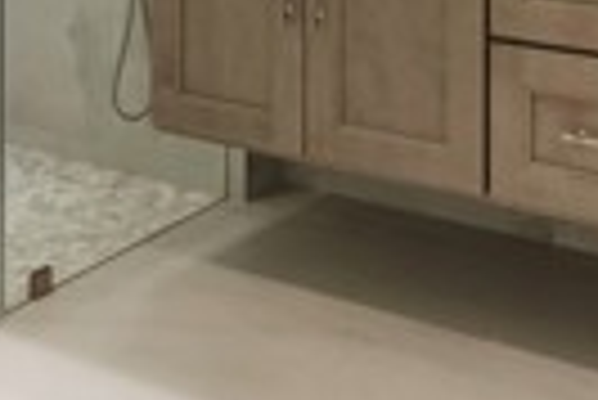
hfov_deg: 26.3
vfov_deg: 15.6
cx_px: 333
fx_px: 1280
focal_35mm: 77
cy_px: -281
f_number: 8
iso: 3200
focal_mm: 16
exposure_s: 1/250
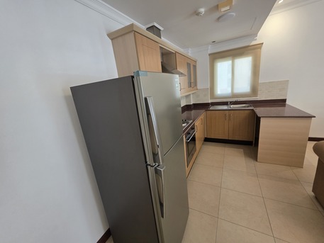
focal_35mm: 13
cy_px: 122
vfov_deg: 89.9
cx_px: 162
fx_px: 122
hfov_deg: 106.2
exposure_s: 1/100
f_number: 1.9
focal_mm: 2.2
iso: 200
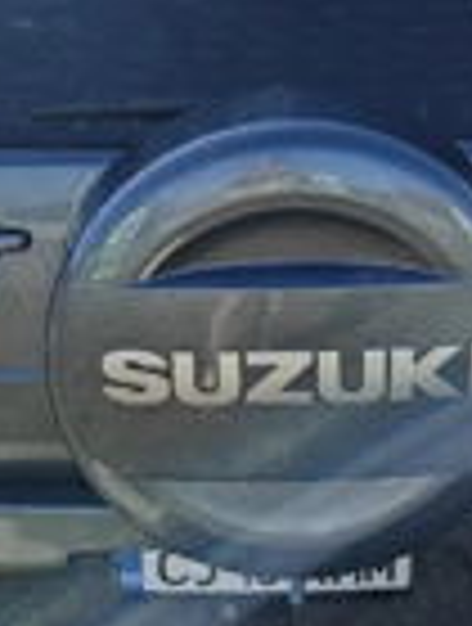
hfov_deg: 22.4
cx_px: 238
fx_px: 1194
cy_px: 243
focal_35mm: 66
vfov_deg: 29.2
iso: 100
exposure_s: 1/2000
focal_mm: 6.06
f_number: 1.6
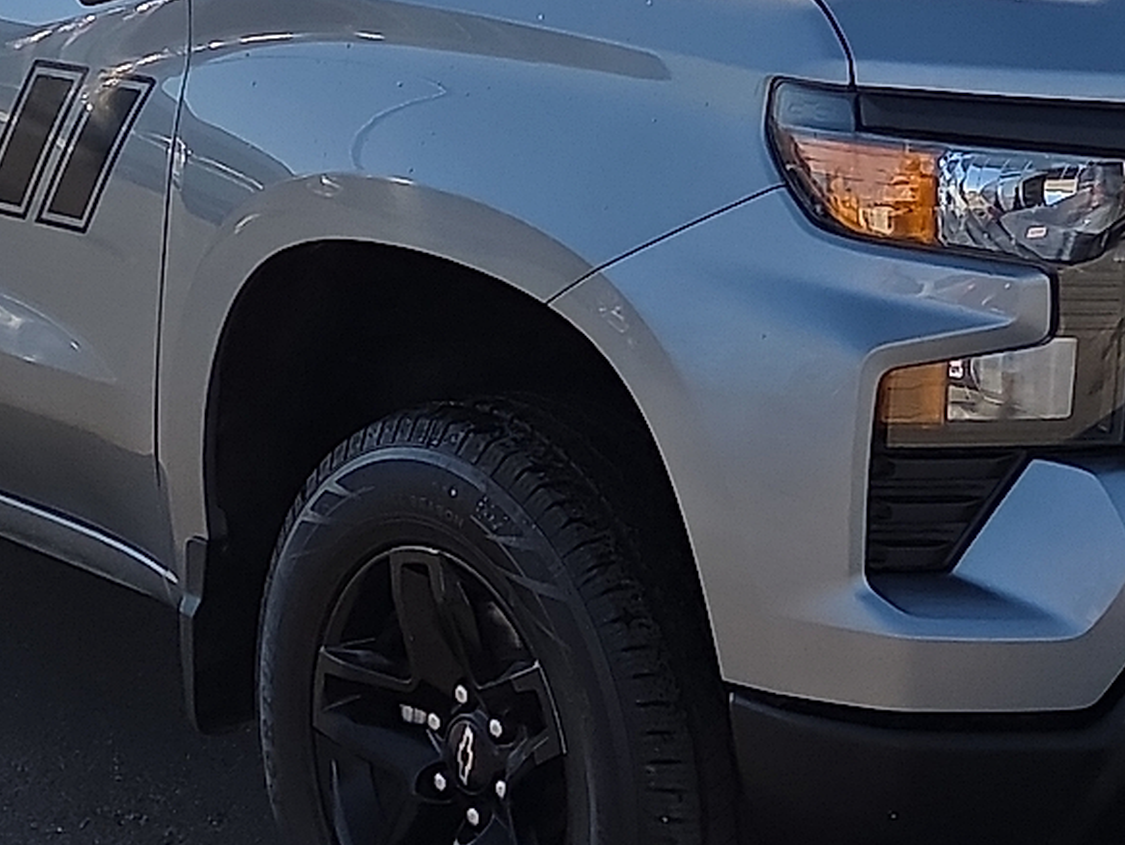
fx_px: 3122
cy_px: 160
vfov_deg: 15.3
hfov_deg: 20.4
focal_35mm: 96
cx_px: 565
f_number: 1.8
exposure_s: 1/2000
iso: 25
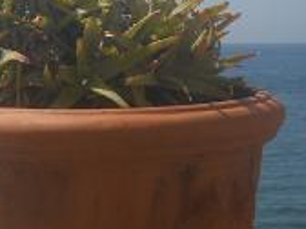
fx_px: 787
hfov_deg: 20.3
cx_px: -85
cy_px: 116
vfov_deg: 16.6
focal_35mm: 89
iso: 80
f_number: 3.6
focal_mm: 5.8
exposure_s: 1/1250
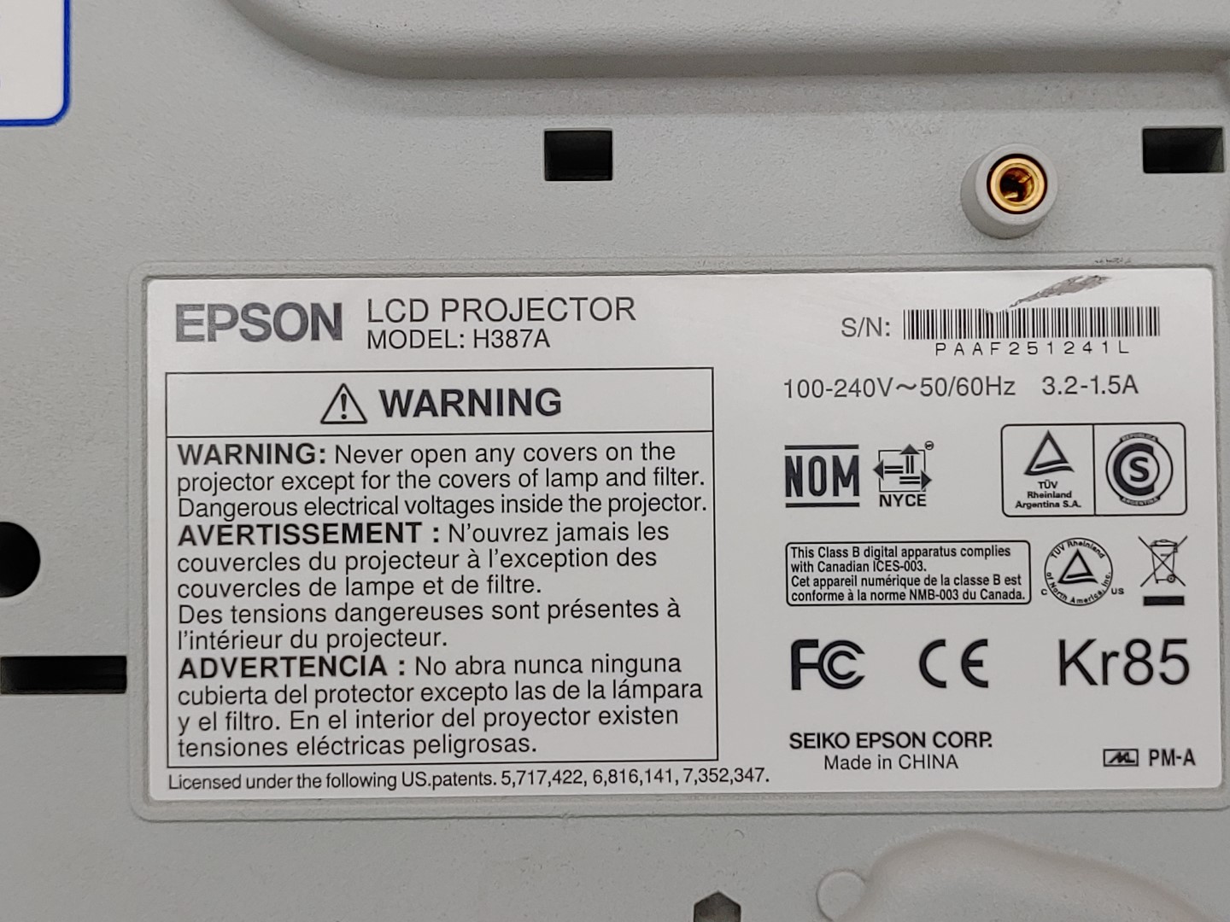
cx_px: 615
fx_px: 2025
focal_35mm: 57
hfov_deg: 33.8
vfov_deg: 25.7
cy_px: 461
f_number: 1.8
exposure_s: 1/119
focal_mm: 4.36
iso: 50
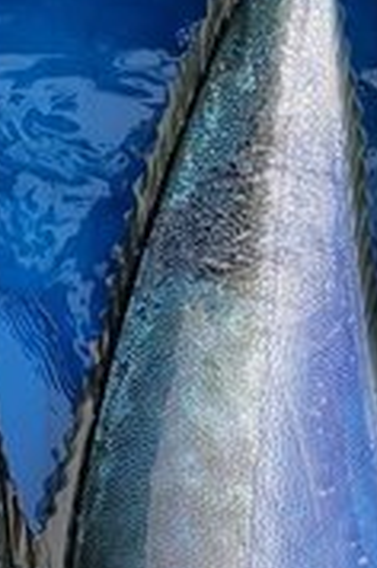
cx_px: 0
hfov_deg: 10.4
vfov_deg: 14.5
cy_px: 909
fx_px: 2050
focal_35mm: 130
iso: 40
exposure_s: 1/292
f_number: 1.8
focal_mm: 5.4
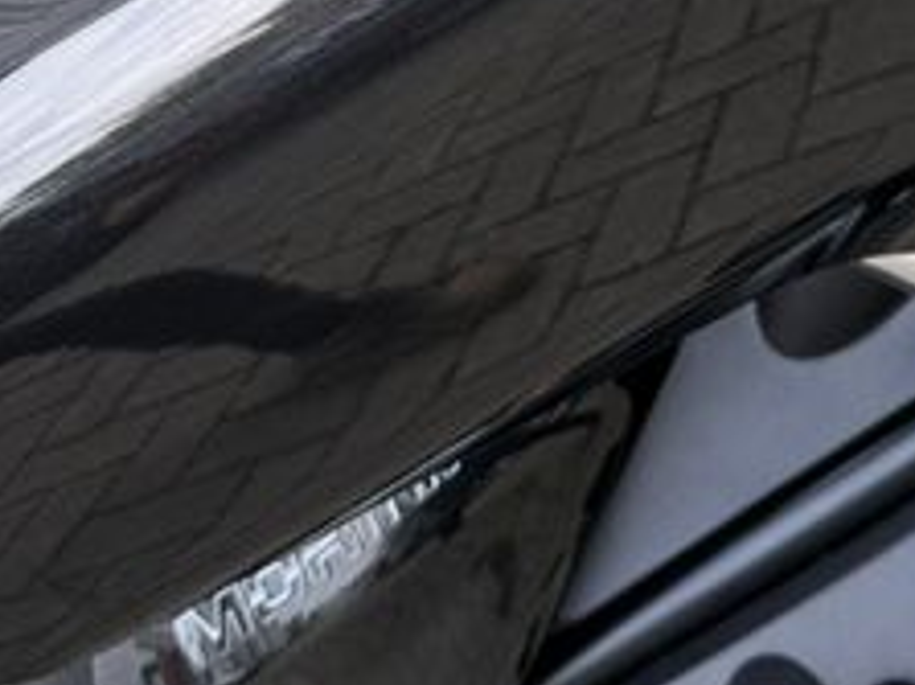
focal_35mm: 69
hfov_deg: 28.1
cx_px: 587
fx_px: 1823
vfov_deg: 19.8
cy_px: -168
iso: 64
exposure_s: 1/281
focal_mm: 6.76
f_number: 1.78
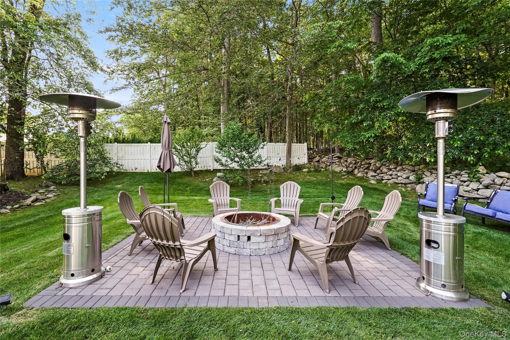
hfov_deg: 96.7
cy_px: 170
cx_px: 255
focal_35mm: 16
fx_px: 227
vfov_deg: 73.7
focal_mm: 16
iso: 320
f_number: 7.1
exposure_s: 1/50
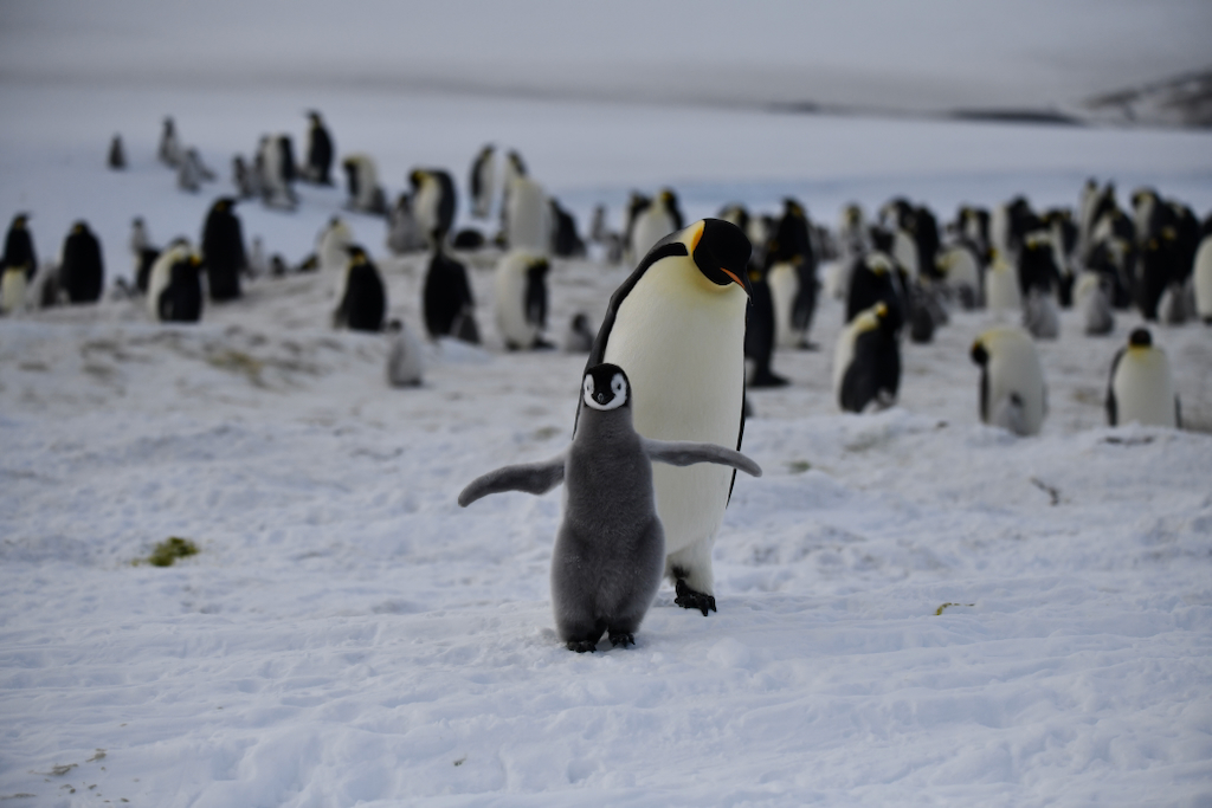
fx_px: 5219
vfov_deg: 8.9
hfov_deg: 13.2
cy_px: 404
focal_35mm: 155
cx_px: 606
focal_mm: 155
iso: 400
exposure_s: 1/8000
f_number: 5.6
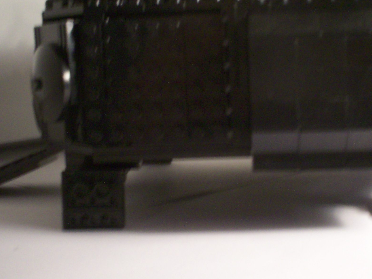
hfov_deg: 32.5
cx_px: 238
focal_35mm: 59
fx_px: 634
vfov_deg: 24.8
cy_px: 124
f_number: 4.5
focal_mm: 6
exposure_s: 1/11
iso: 200
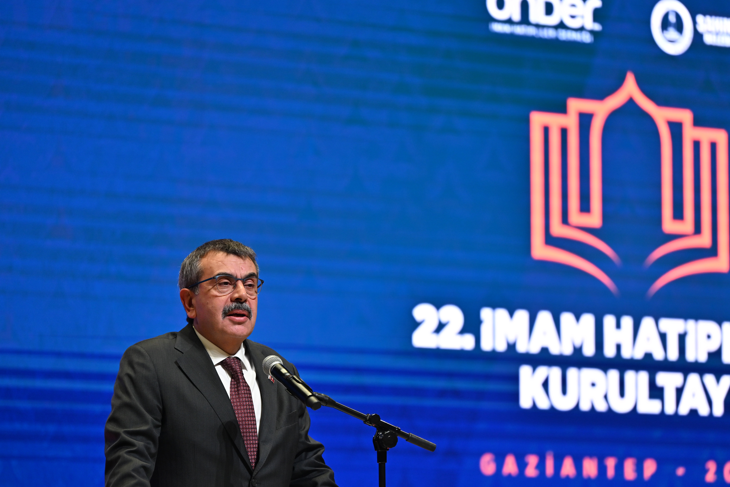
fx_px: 4664
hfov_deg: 8.9
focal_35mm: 230
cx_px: 404
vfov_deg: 6.0
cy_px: 299
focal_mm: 175
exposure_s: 1/250
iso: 560
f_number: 2.8
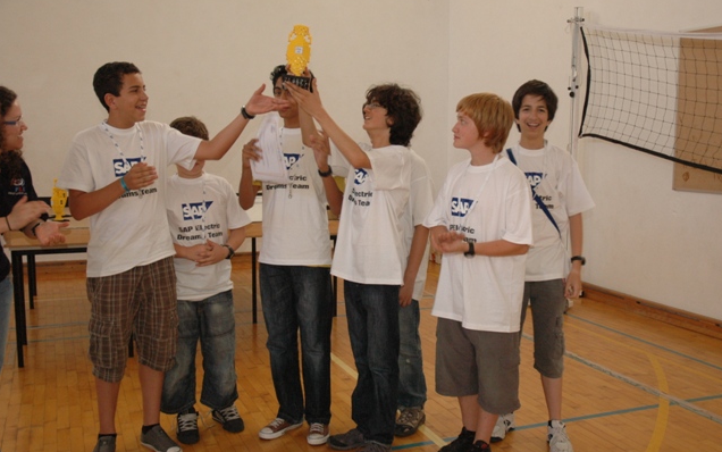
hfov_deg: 47.7
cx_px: 362
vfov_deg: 30.9
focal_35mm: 42
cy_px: 227
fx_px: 817
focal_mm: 27
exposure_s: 1/60
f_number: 4
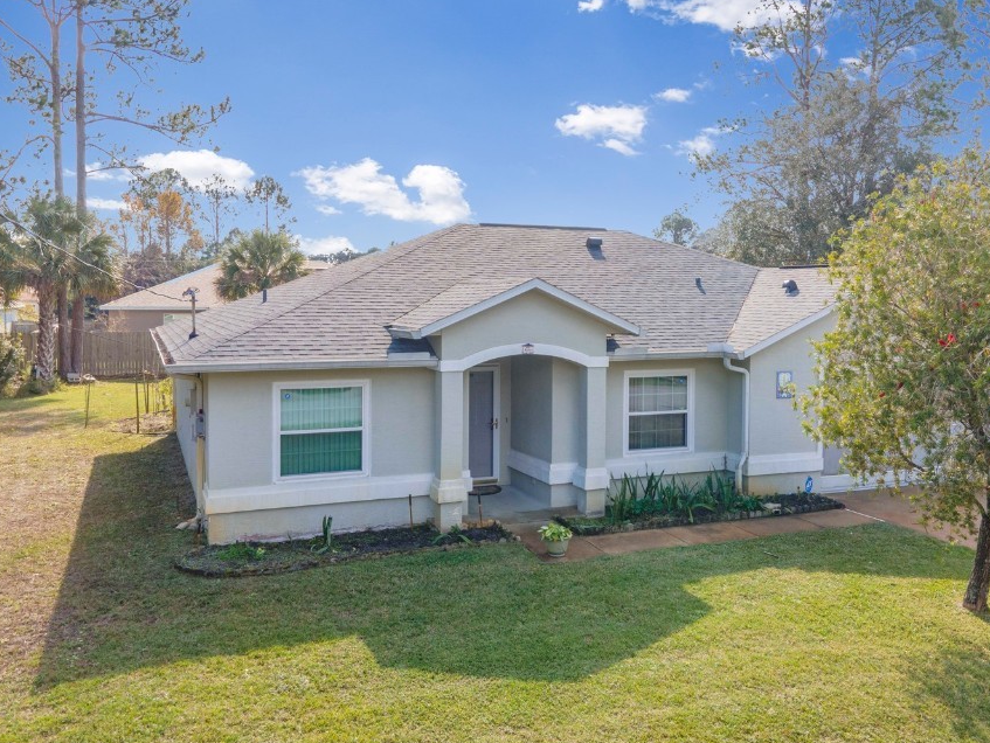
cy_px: 364
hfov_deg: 61.4
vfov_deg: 48.3
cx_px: 558
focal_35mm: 29
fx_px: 830
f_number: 2.8
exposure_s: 1/160
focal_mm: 4.5
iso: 100
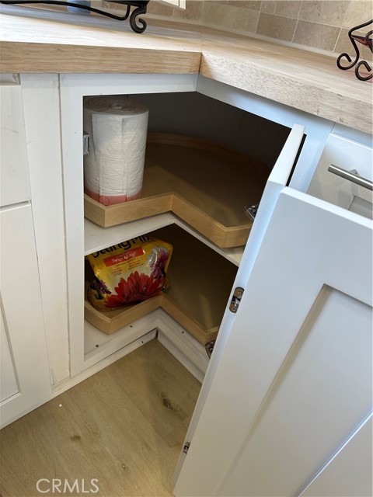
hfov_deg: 56.8
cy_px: 248
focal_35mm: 24
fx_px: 345
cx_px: 186
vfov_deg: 71.6
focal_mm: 6.86
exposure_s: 1/120
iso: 125
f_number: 1.78
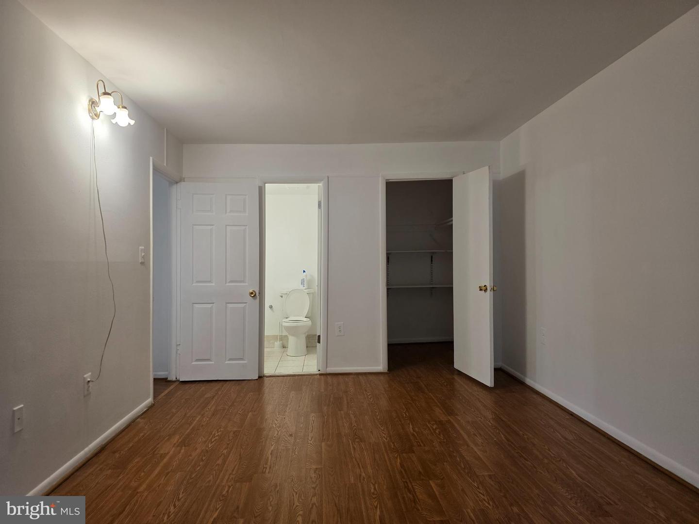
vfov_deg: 58.9
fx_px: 464
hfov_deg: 73.9
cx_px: 350
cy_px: 262
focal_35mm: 23
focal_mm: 6.3
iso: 250
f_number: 1.7
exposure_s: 1/120
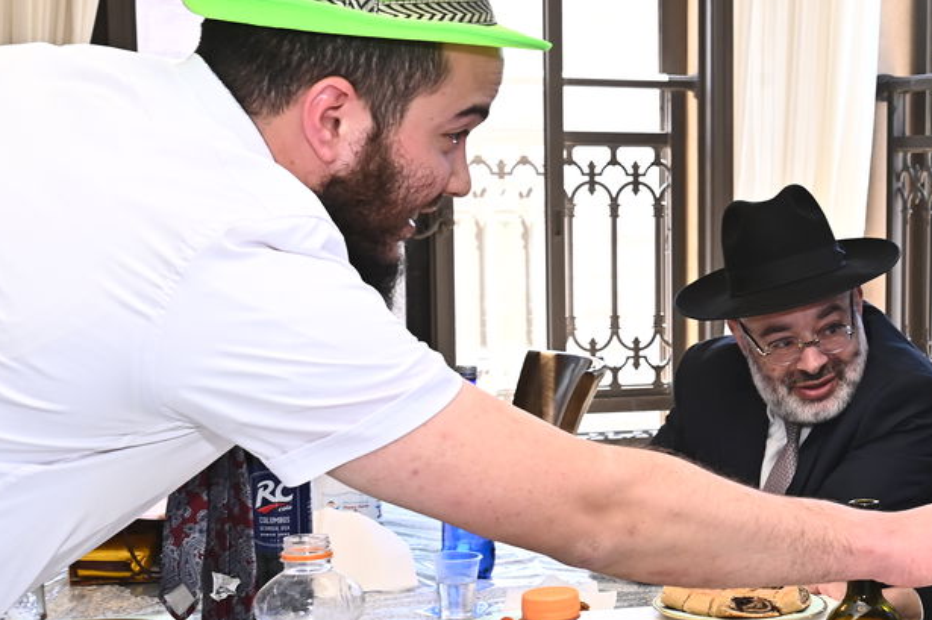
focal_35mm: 82
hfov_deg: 24.0
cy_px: 439
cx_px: 876
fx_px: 2121
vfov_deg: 16.6
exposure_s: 1/100
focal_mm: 36
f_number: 9
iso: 800
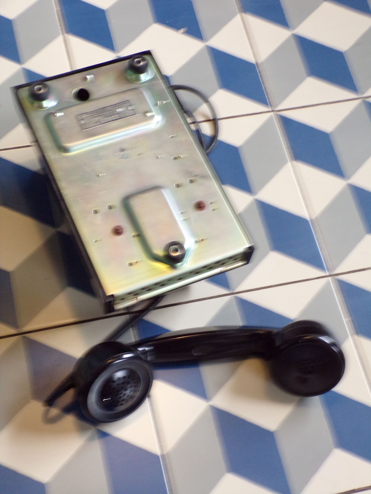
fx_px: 800
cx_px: 186
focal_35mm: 56
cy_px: 247
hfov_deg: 26.1
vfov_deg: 34.3
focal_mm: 10.1
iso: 400
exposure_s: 1/7
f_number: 3.7
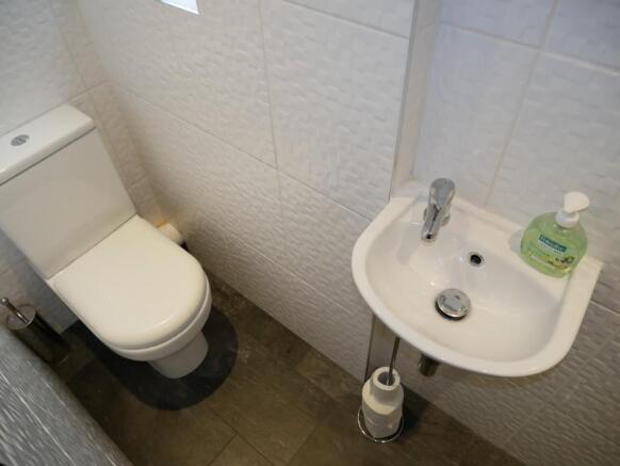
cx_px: 310
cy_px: 233
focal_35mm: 24
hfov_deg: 71.6
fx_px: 430
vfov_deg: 56.9
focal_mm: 12
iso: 400
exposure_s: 1/50
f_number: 3.5
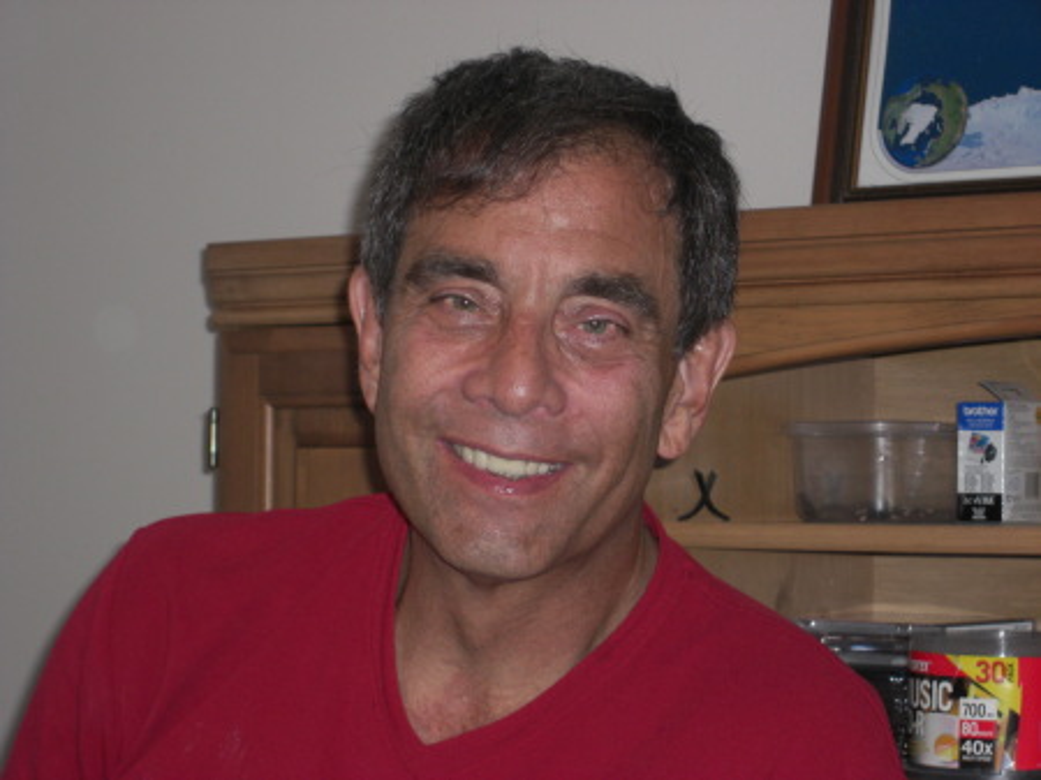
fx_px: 3426
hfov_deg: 17.3
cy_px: 390
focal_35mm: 114
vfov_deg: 13.0
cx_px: 520
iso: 200
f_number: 5.1
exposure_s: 1/60
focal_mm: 23.7
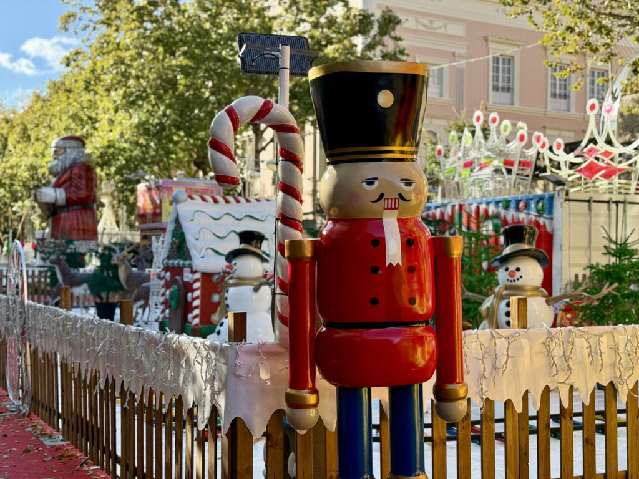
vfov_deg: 30.3
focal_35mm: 48
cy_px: 240
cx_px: 320
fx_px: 886
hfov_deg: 39.7
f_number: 1.78
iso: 64
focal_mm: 6.76
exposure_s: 1/865
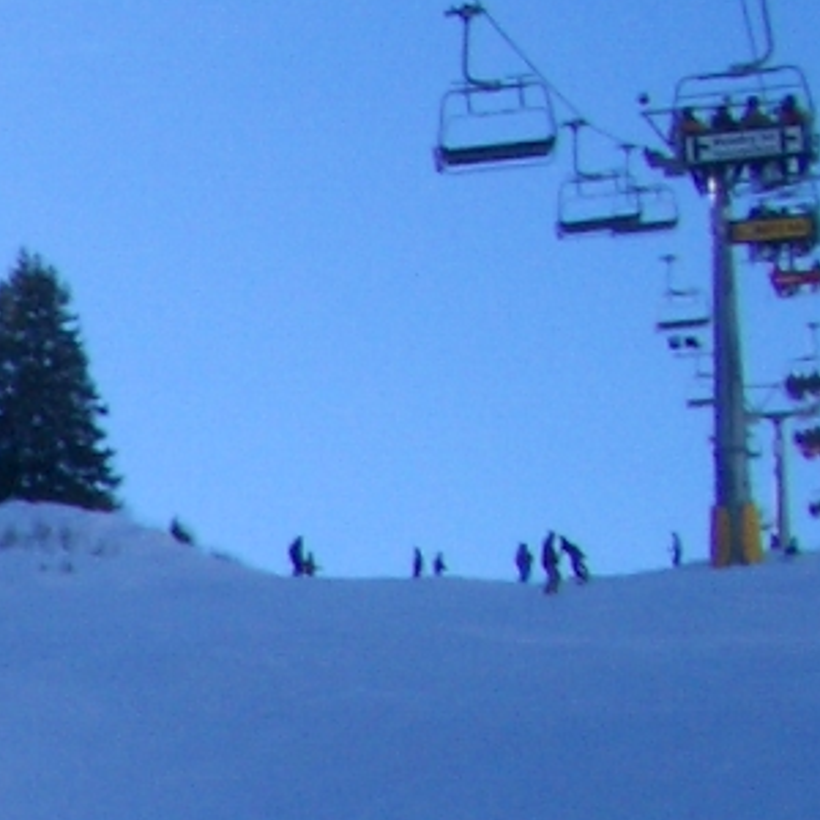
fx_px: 4422
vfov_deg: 10.4
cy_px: 1055
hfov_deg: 9.5
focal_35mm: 165
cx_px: -1082
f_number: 4.3
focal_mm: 5.8
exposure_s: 1/640
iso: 50
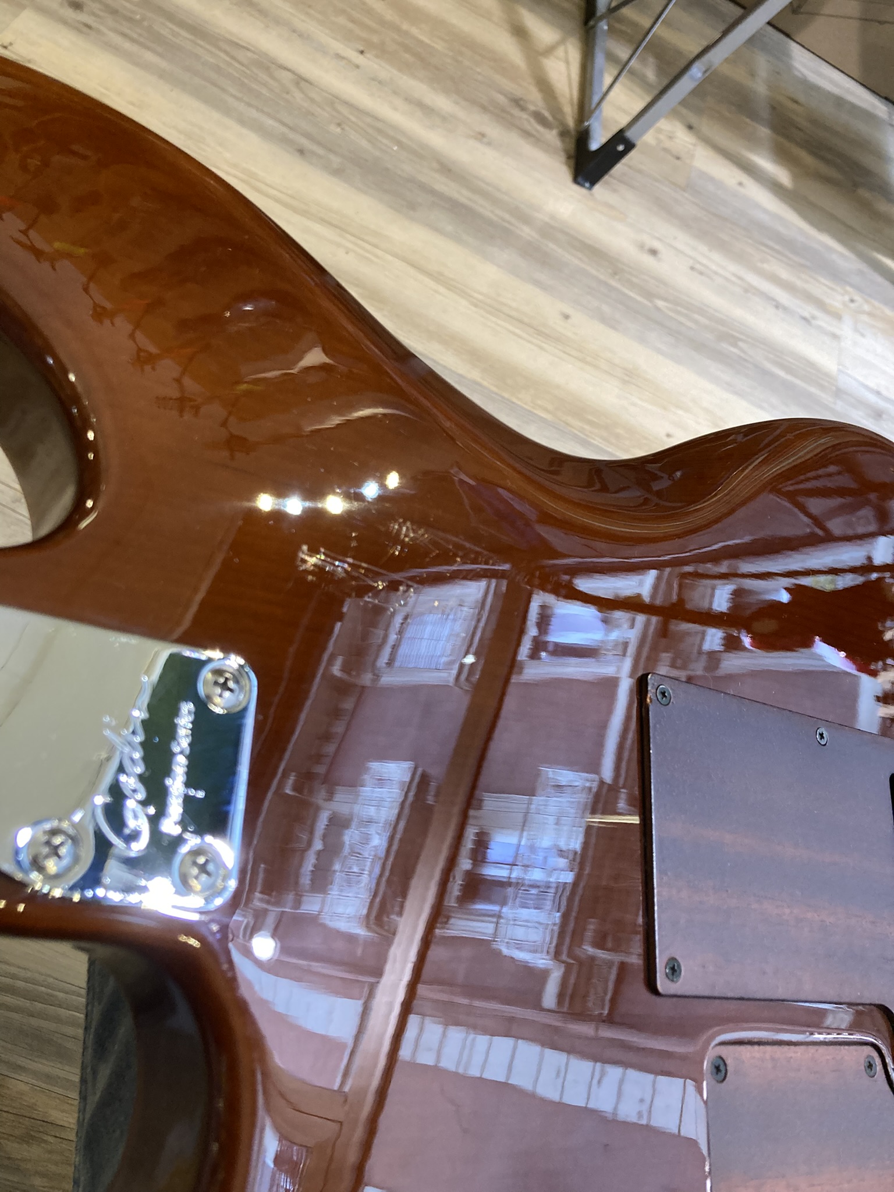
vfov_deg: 63.4
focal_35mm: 28
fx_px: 964
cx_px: 447
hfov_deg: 49.7
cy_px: 596
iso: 200
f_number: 1.8
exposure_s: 1/50
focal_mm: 3.99
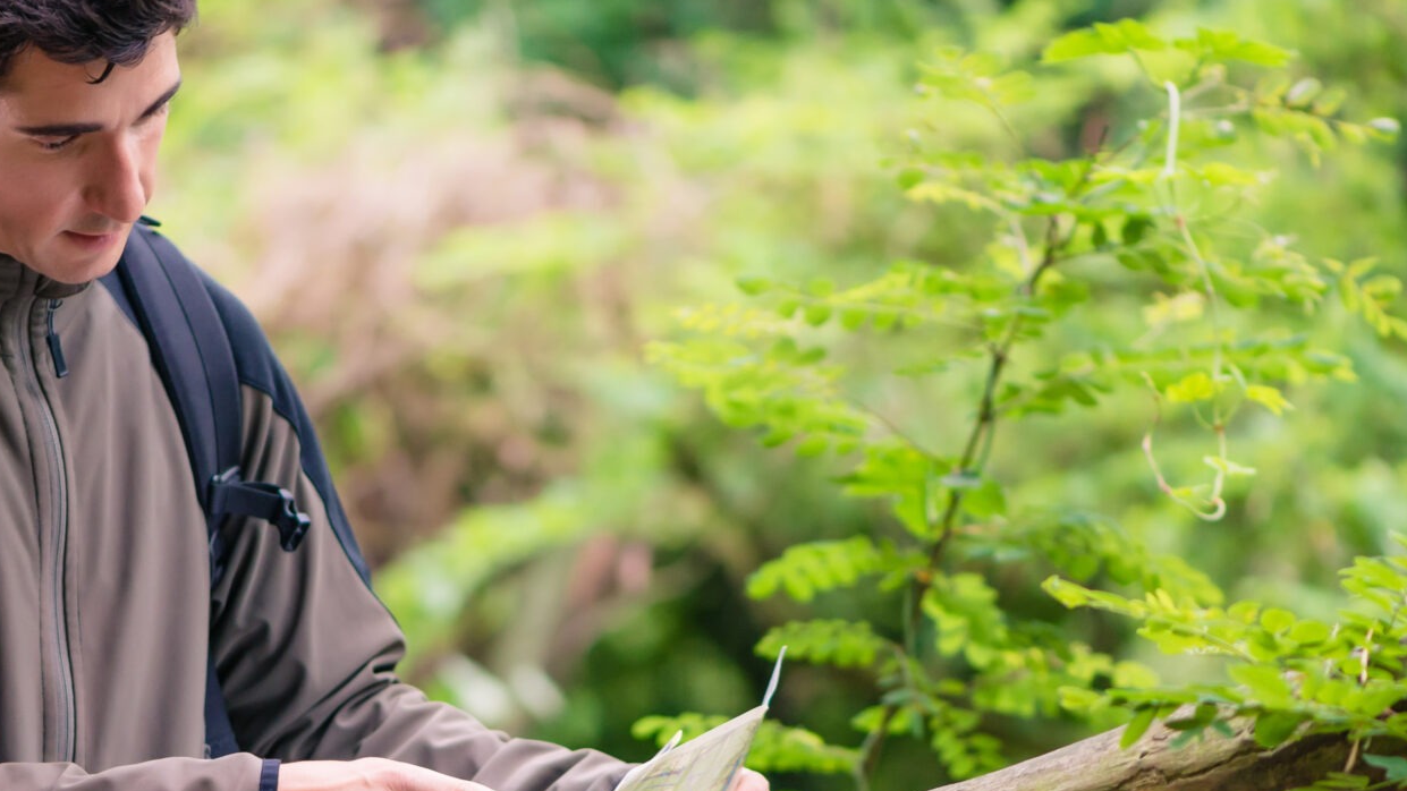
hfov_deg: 9.5
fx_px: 8469
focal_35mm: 227
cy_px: 651
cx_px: 456
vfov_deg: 5.3
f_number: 3.2
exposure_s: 1/160
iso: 640
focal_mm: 105
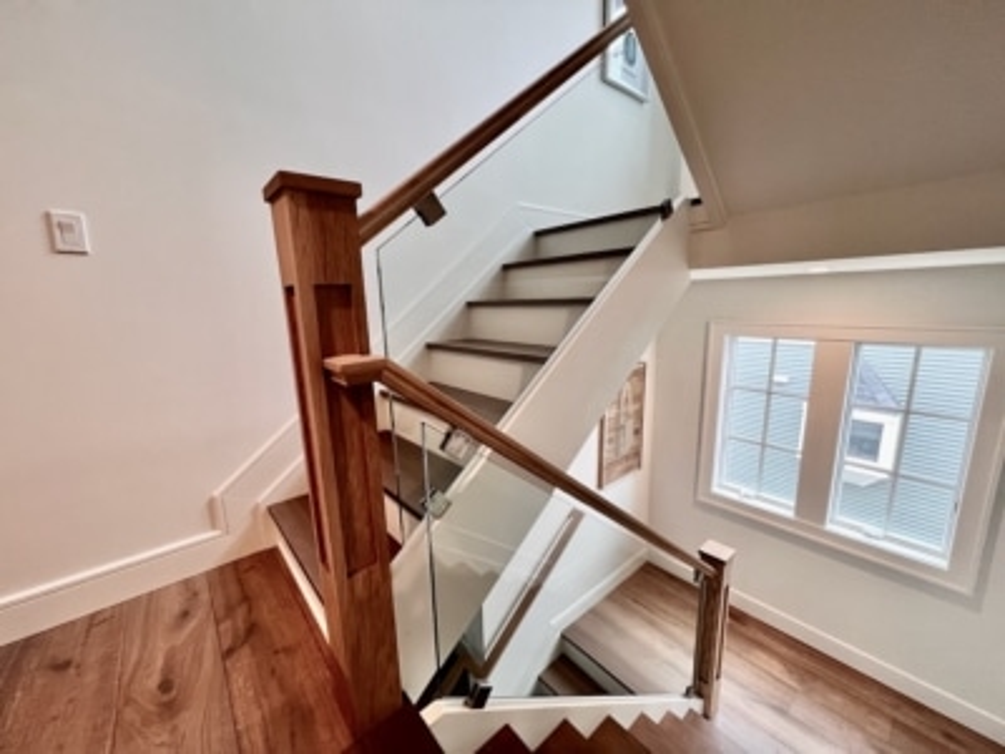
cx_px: 502
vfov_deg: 89.9
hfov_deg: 106.2
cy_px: 377
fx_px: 377
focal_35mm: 13
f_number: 1.8
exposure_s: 1/91
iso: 250
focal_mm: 1.57
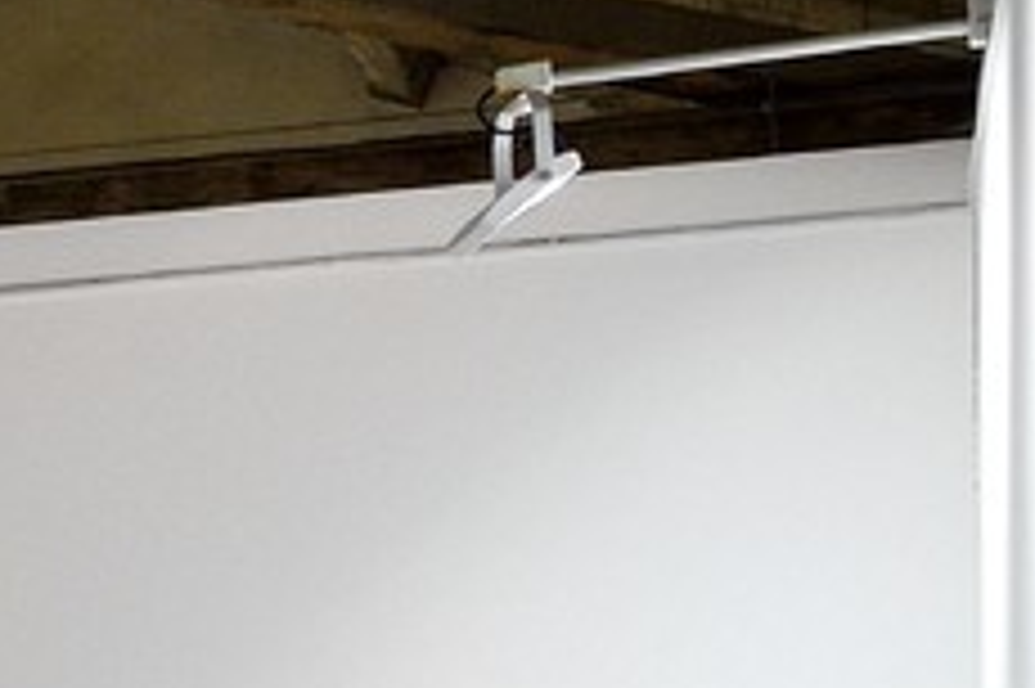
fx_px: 5803
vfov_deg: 6.6
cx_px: -2385
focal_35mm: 202
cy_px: 1351
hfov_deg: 8.2
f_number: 7.1
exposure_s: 1/60
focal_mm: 29
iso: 800
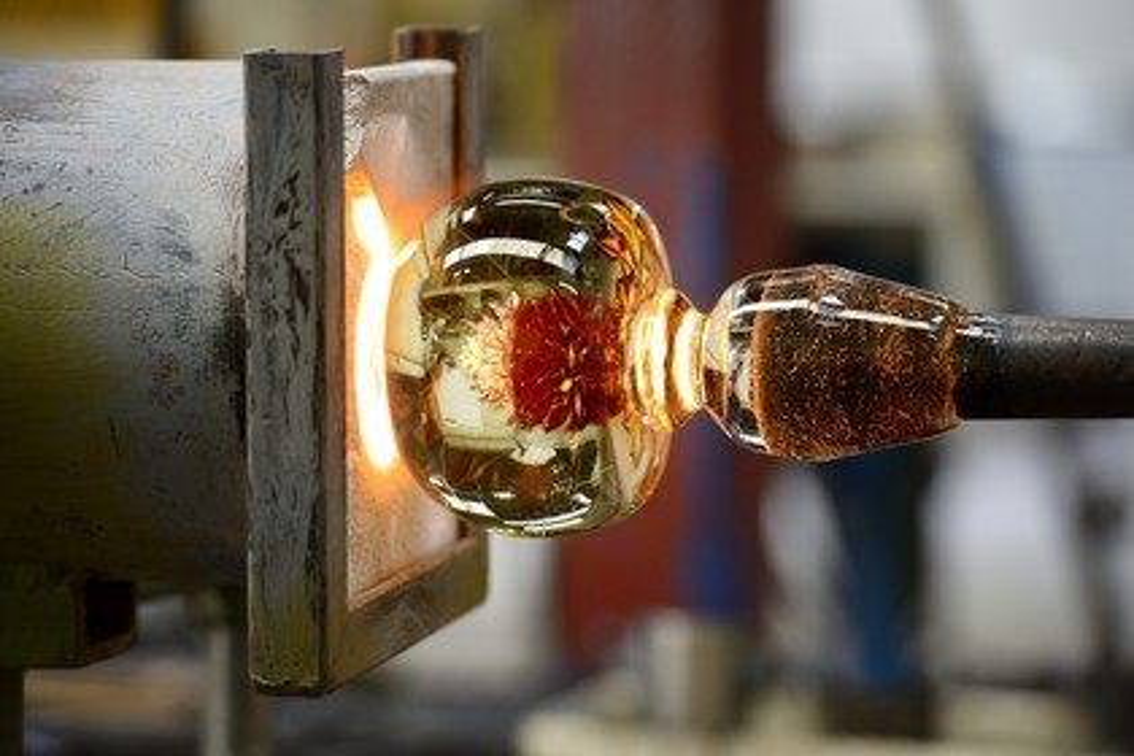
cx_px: 567
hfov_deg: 10.3
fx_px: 6300
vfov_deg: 6.9
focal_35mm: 200
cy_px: 378
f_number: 5
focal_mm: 200
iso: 800
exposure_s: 1/50
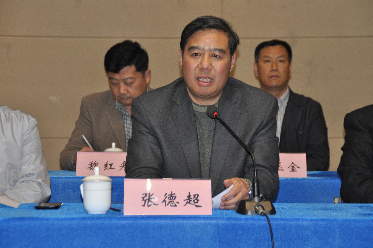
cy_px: 124
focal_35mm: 138
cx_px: 186
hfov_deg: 14.9
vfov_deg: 9.9
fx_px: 1428
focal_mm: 92
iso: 800
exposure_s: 1/60
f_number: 5.6
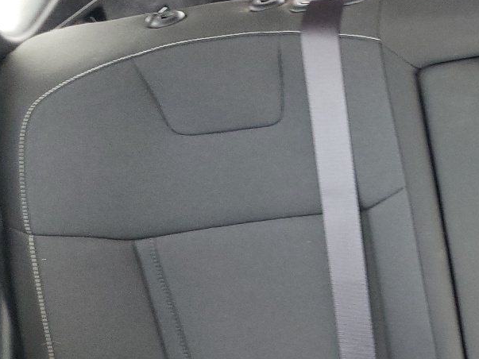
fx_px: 955
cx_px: 608
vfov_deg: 21.3
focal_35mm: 69
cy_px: 214
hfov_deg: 24.8
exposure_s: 1/50
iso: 162
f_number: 1.5
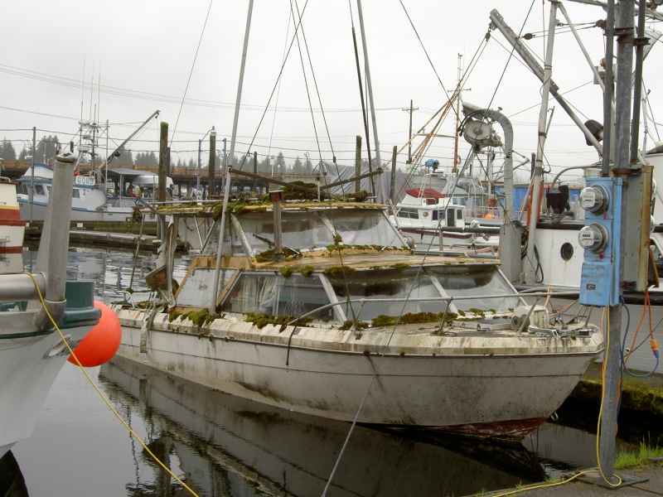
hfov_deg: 34.9
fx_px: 1053
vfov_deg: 26.6
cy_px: 248
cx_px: 332
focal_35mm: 55
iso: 50
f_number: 5.5
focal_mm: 11.3
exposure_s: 1/160
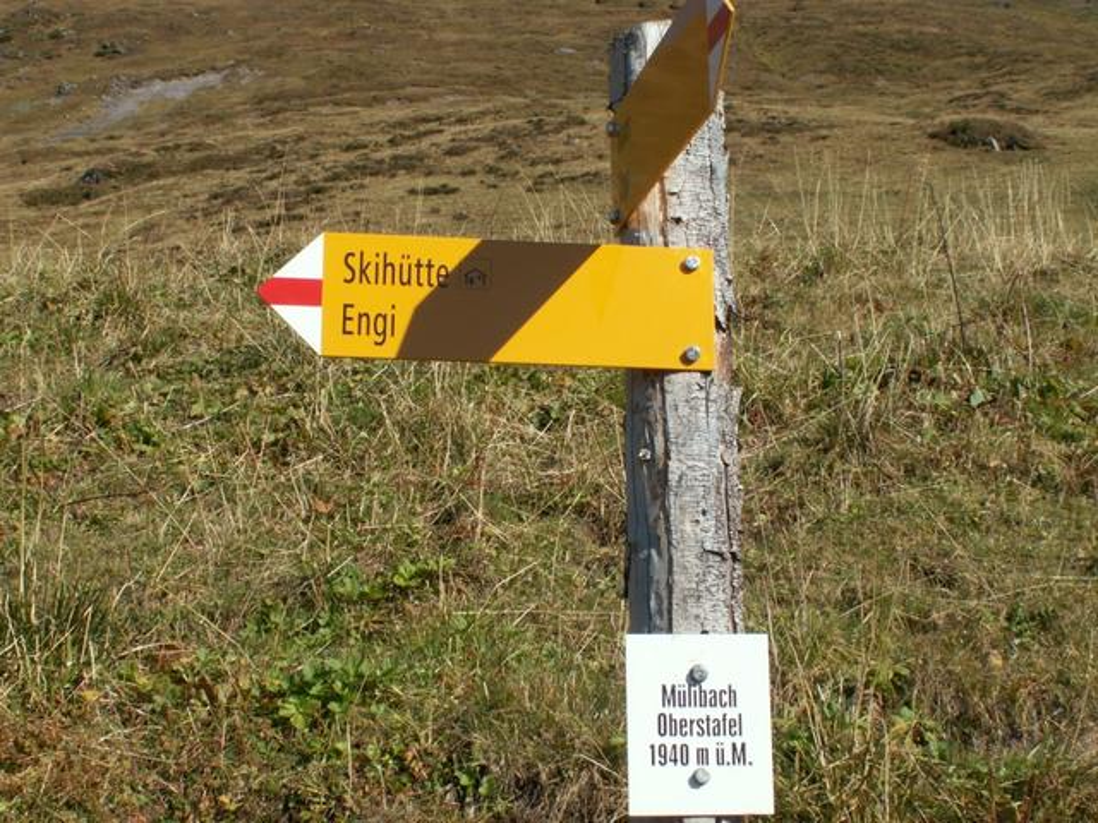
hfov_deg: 35.5
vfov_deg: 27.0
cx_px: 549
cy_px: 412
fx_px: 1713
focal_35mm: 54
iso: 50
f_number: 7.1
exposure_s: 1/200
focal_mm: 9.06
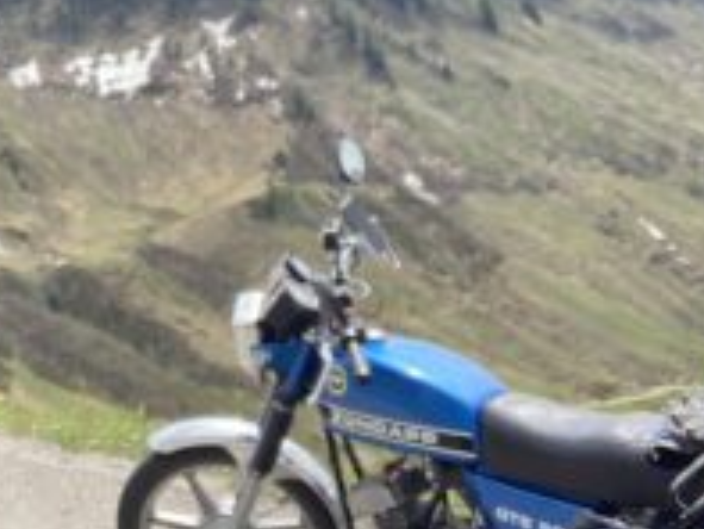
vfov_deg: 21.8
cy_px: 9
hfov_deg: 28.3
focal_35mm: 65
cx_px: 32
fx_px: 1323
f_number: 2.2
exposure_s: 1/486
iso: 20
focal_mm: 2.87
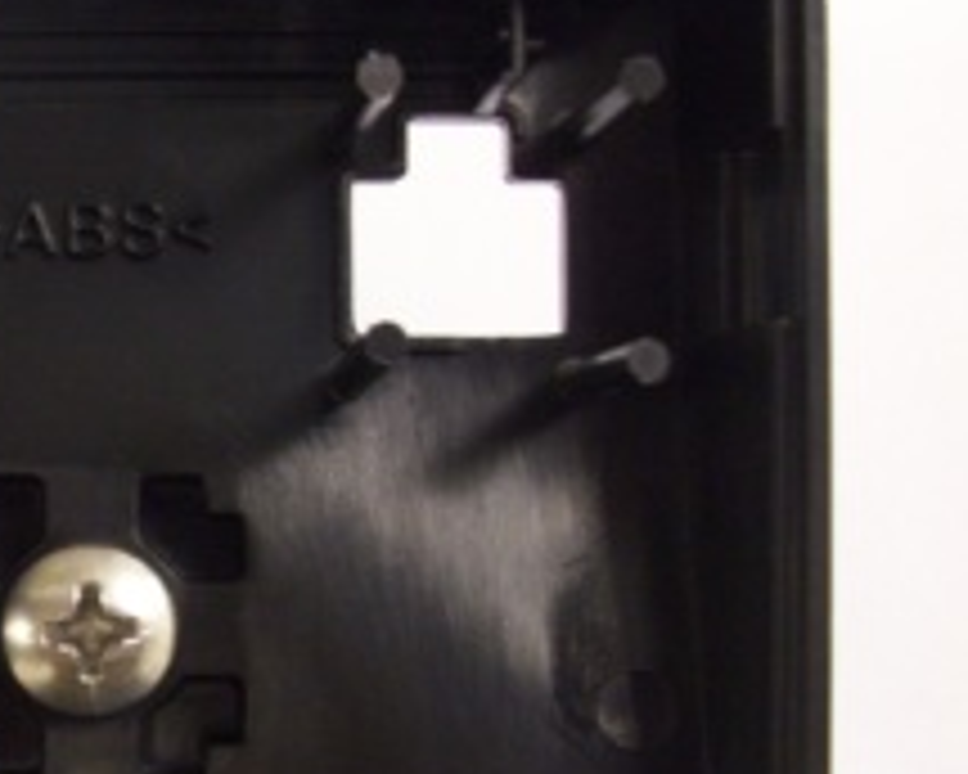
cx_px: 77
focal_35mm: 69
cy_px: 508
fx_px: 1977
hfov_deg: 26.5
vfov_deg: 22.1
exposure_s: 1/8
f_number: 2.9
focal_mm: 5.7
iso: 160
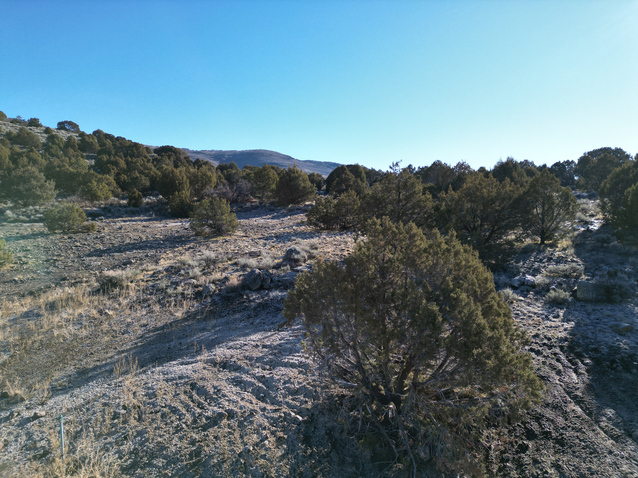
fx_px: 442
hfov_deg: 71.6
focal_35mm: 24
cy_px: 239
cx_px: 319
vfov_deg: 56.8
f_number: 1.7
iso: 120
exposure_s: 1/2000
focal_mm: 6.72
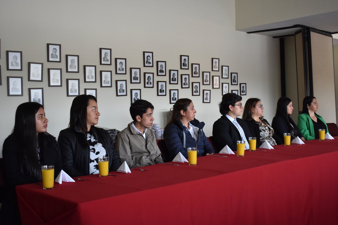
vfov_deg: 30.8
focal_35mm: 44
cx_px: 169
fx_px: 408
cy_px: 112
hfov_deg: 45.0
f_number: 4.2
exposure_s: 1/80
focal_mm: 29
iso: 800
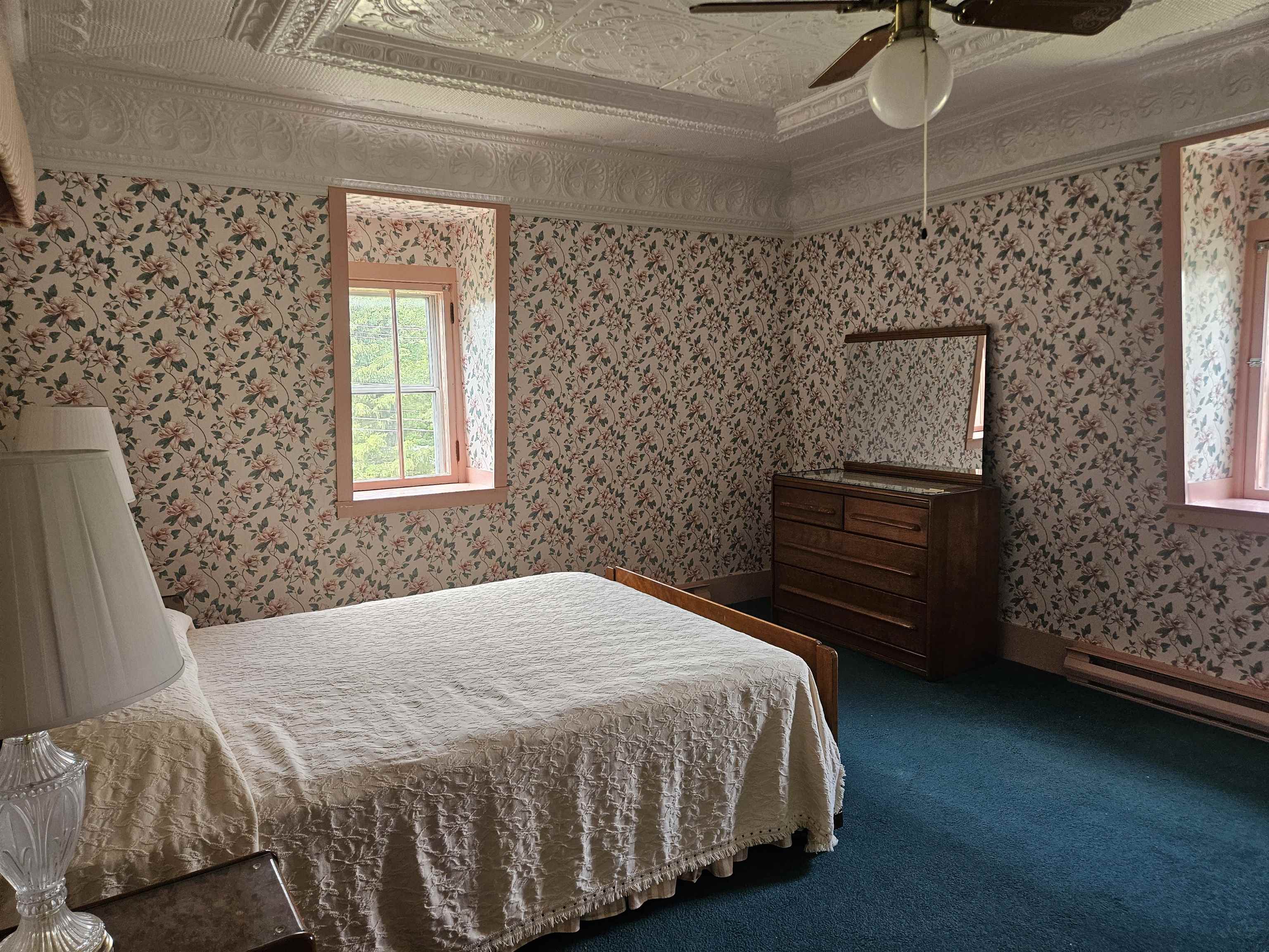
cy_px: 476
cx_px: 634
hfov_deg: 73.9
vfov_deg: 58.9
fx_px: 843
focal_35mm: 23
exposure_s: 1/170
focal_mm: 5.4
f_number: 1.8
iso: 400
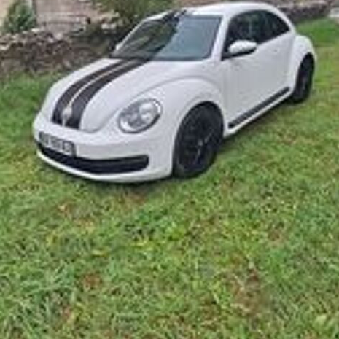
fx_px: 310
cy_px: 117
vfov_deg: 56.3
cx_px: 172
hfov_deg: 57.3
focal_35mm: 28
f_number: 1.8
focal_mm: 5.54
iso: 40
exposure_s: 1/507
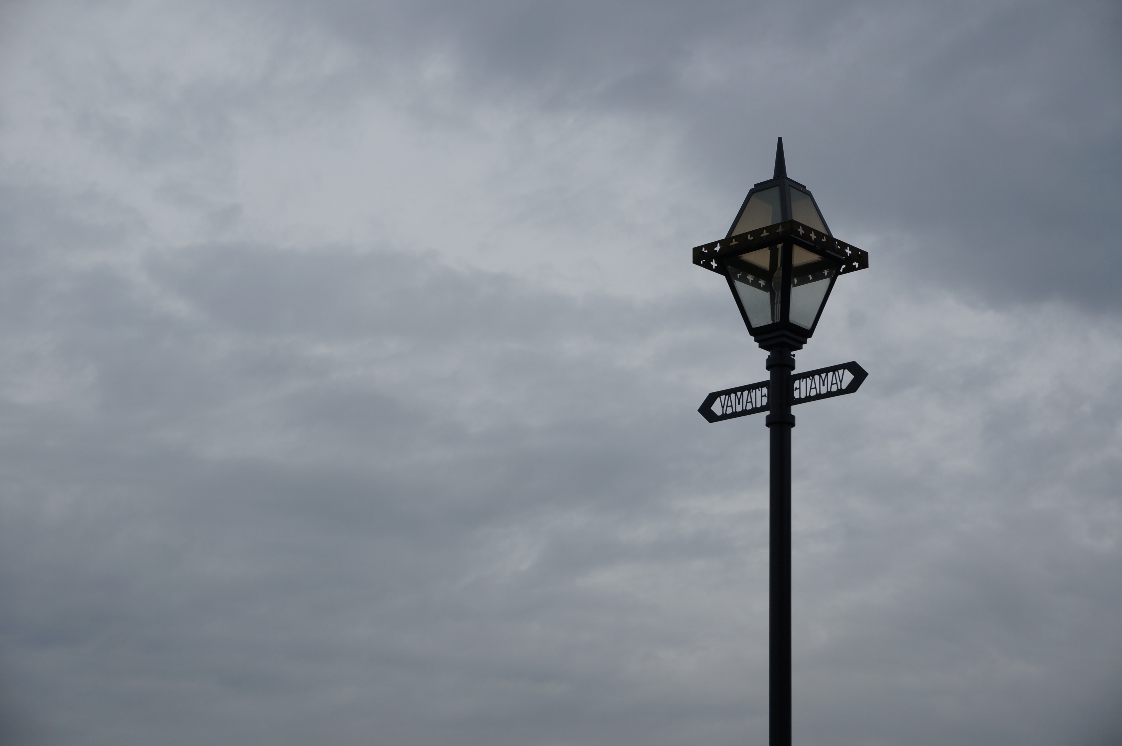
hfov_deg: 27.0
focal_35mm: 75
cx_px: 561
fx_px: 2335
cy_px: 373
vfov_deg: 18.1
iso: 100
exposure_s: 1/320
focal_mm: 50
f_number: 9
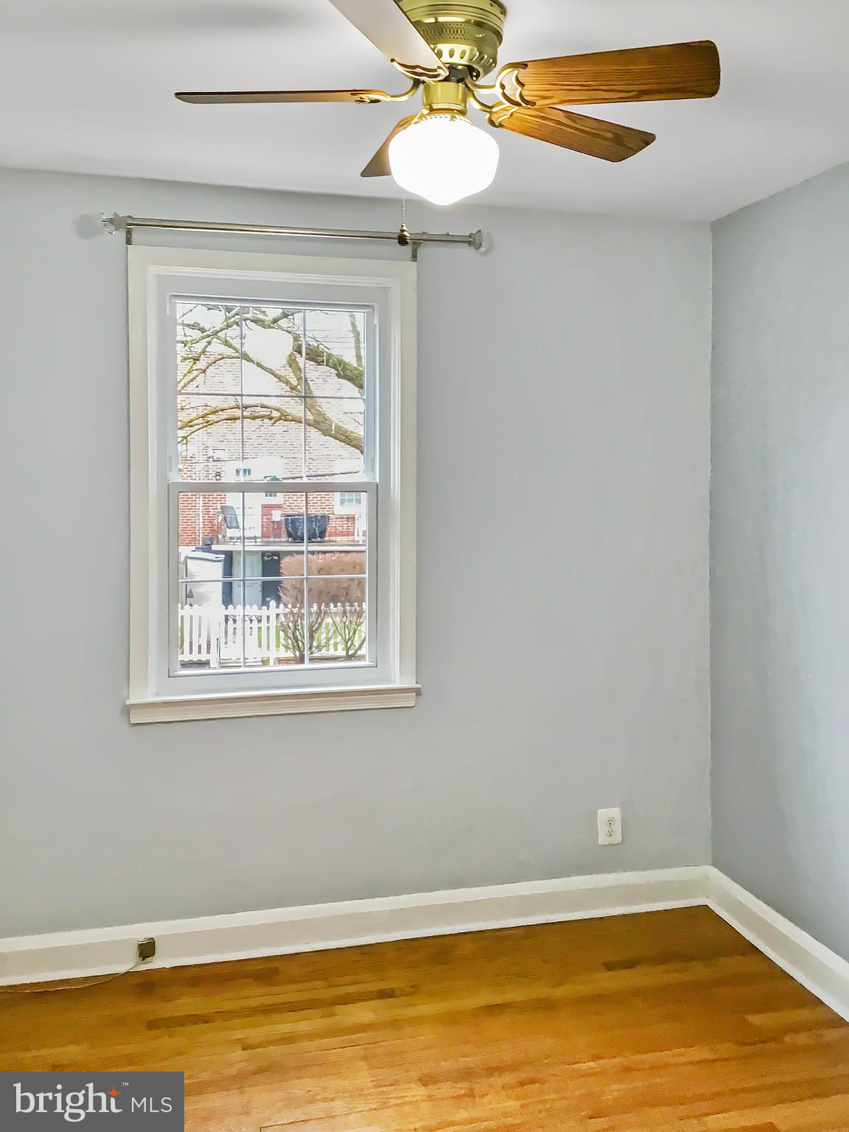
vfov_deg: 58.4
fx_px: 1014
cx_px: 424
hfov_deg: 45.4
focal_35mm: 31
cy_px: 566
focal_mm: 3.3
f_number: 2.4
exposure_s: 1/30
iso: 50
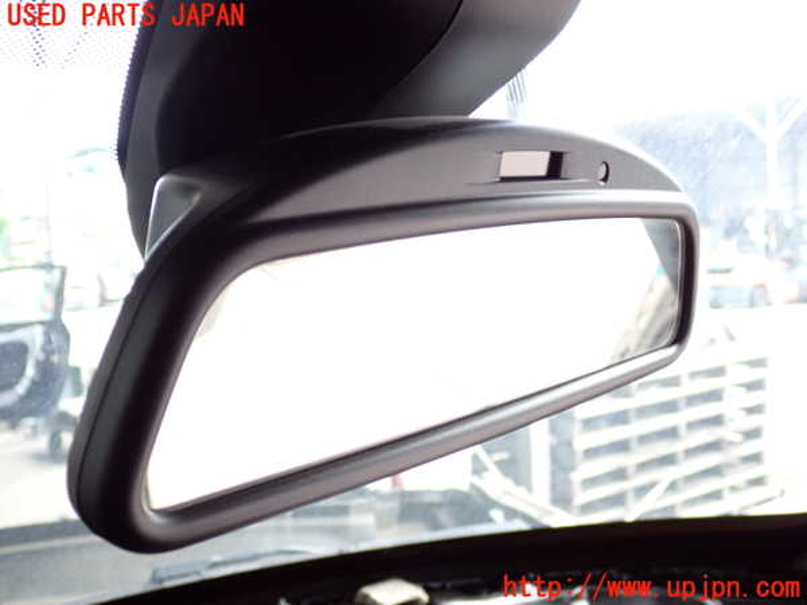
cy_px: 302
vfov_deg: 35.1
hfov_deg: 45.8
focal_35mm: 41
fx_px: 956
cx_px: 404
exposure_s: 1/125
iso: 320
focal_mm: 7.31
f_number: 2.8
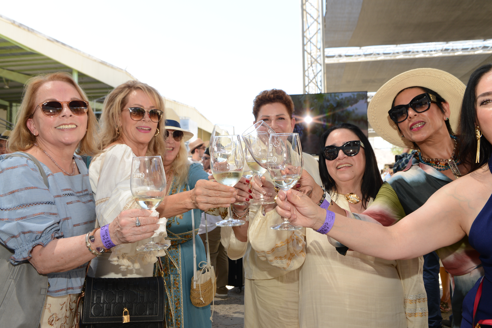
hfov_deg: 60.3
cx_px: 246
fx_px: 424
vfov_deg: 42.3
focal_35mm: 31
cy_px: 164
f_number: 6.3
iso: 400
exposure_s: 1/160
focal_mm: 31
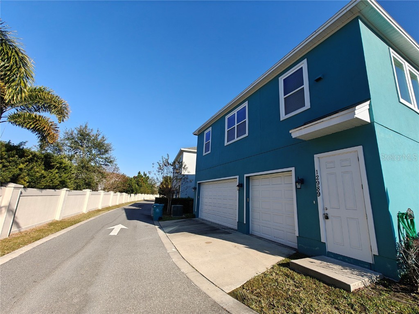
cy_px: 157
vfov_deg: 85.7
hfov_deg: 102.1
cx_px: 210
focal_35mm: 14
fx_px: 169
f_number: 2.2
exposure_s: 1/1425
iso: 64
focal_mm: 2.62
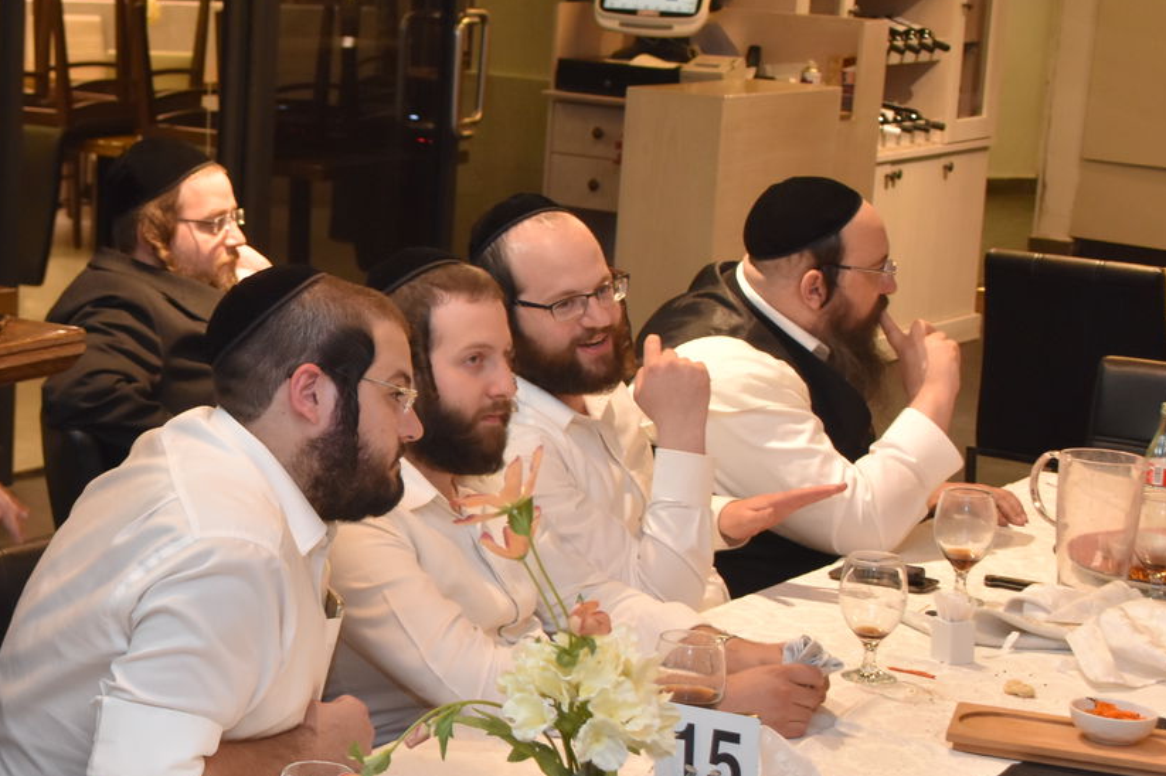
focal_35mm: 97
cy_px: 348
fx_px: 3140
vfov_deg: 14.1
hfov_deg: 20.7
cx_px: 194
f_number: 4.5
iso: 1100
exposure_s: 1/60
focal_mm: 38
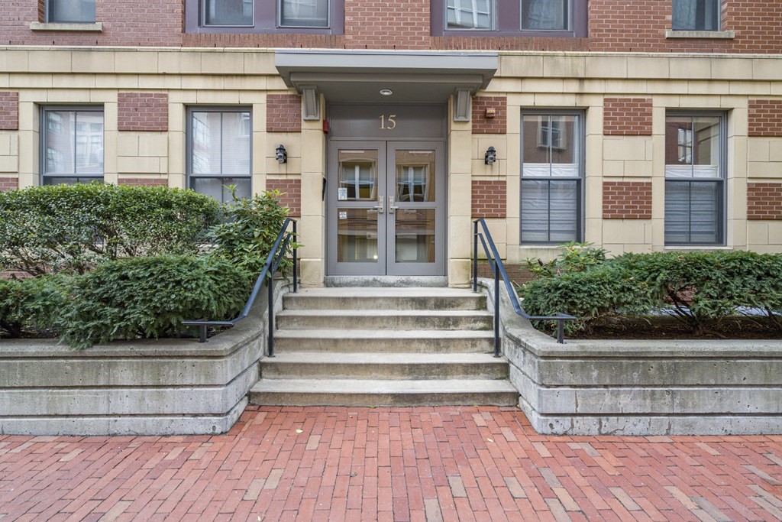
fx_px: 348
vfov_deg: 73.8
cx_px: 391
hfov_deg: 96.7
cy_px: 261
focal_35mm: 16
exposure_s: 1/20
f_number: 11
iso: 320
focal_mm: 16
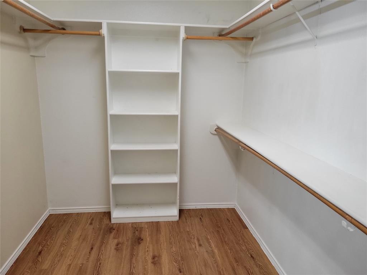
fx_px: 276
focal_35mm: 26
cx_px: 184
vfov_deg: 53.1
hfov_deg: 67.3
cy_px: 138
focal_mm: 5.4
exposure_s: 1/120
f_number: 1.8
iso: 320
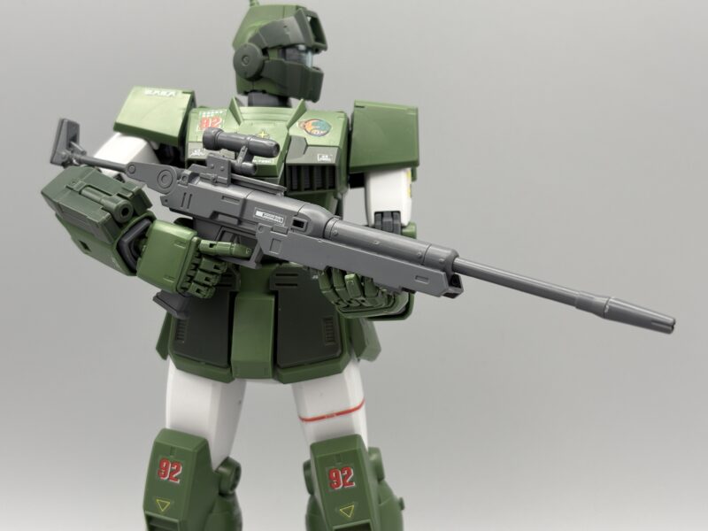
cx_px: 354
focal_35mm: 52
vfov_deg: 28.0
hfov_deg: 36.8
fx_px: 1064
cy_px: 266
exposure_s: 1/129
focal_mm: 5.96
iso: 32
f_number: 1.6
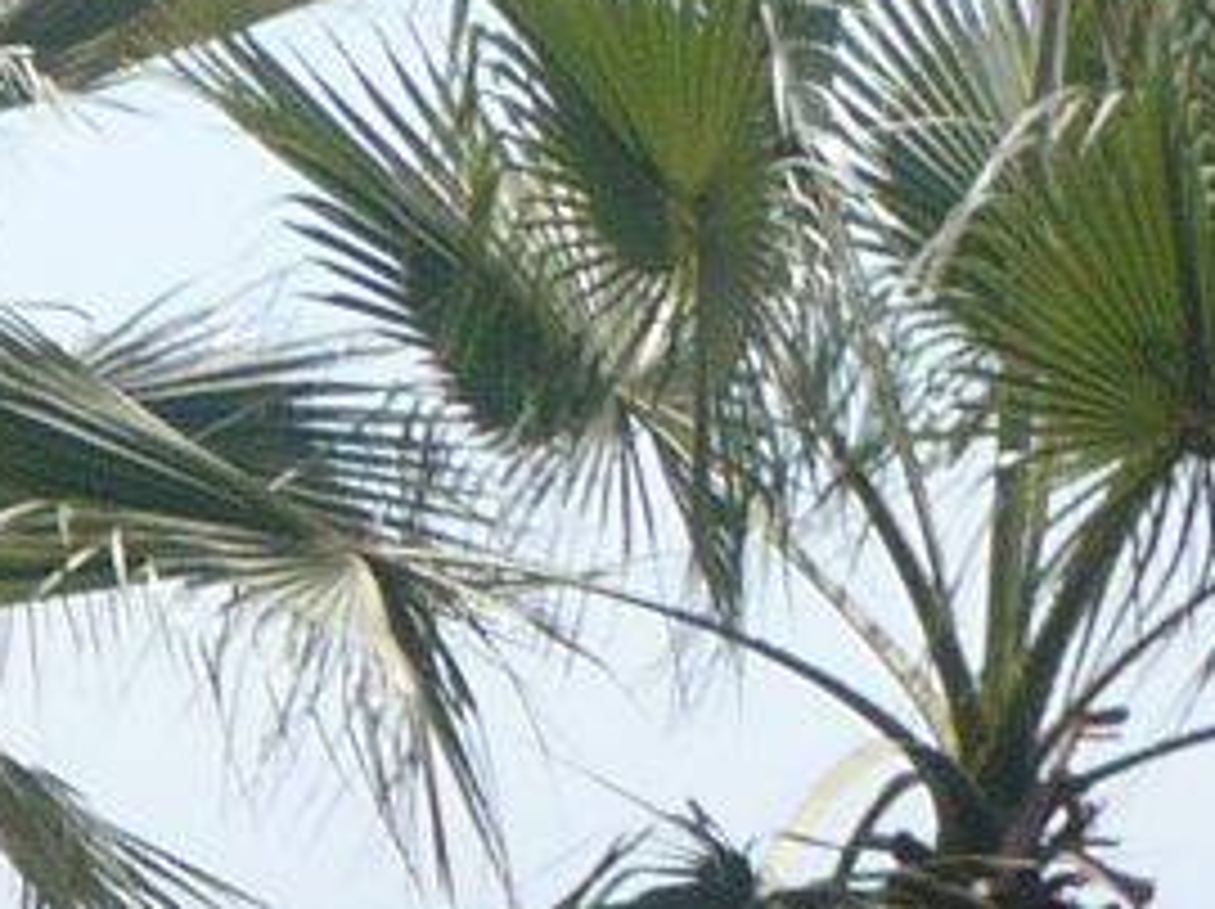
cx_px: -1107
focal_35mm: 243
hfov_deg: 7.8
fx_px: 8522
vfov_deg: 5.9
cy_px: 2128
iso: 100
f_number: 8
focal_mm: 5.8
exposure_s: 1/200
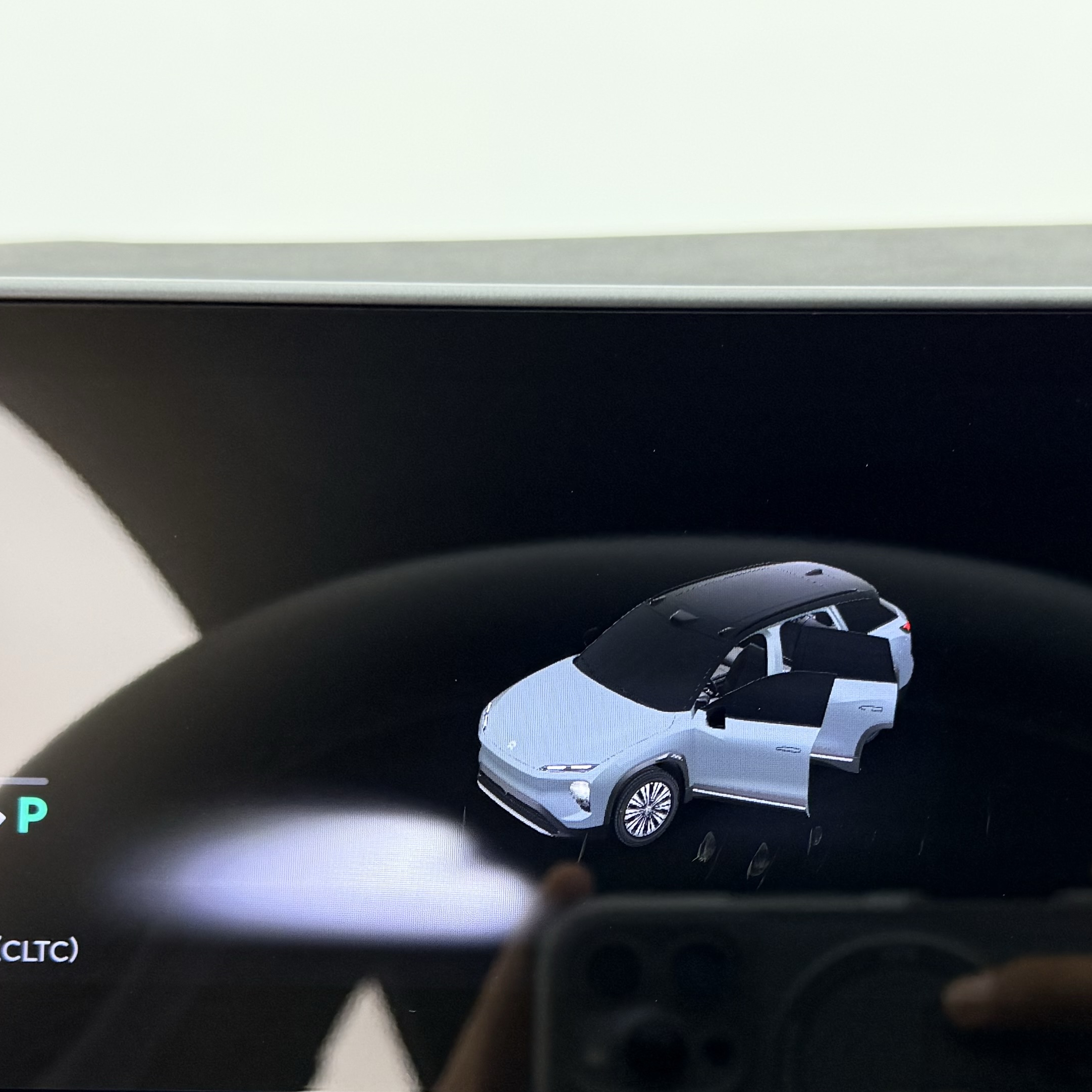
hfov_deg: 30.5
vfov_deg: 30.0
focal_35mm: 56
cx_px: 638
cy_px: 848
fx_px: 1999
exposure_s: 1/50
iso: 160
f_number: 1.78
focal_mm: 6.76
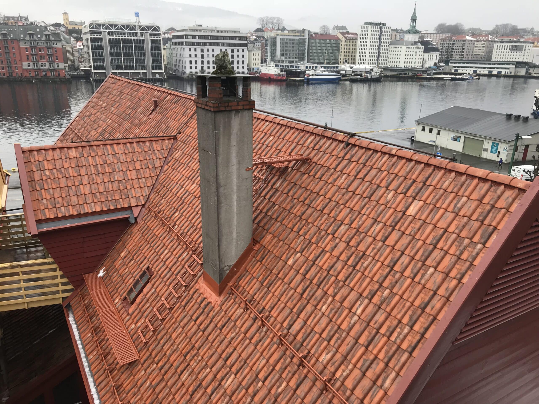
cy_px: 202
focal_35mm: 28
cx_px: 270
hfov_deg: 63.4
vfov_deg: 49.7
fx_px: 436
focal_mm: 3.99
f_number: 1.8
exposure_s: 1/270
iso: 20
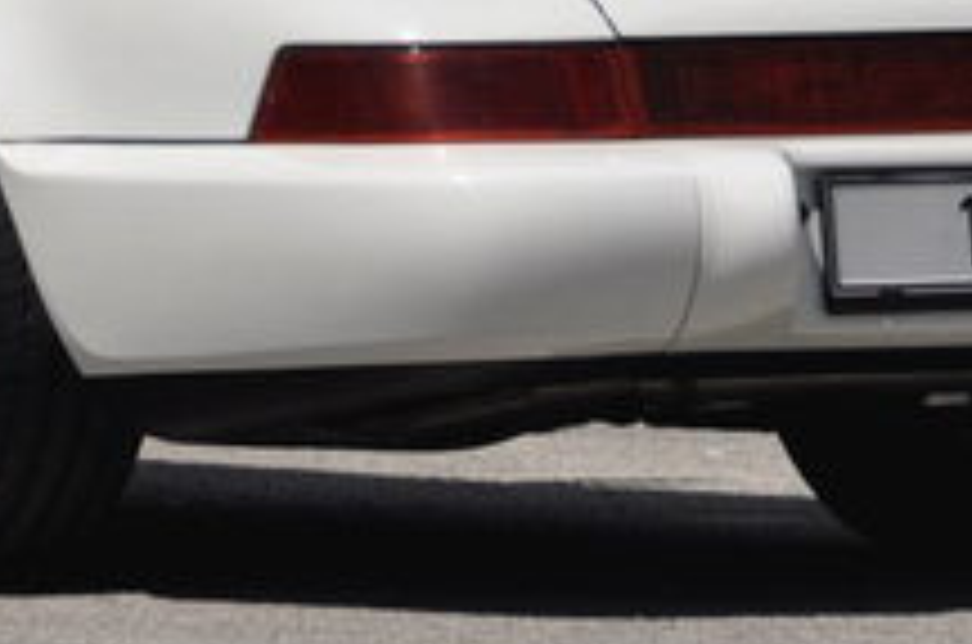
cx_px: 14
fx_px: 20873
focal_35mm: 775
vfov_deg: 1.8
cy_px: -9
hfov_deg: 2.7
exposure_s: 1/2000
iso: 500
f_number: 6
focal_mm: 145
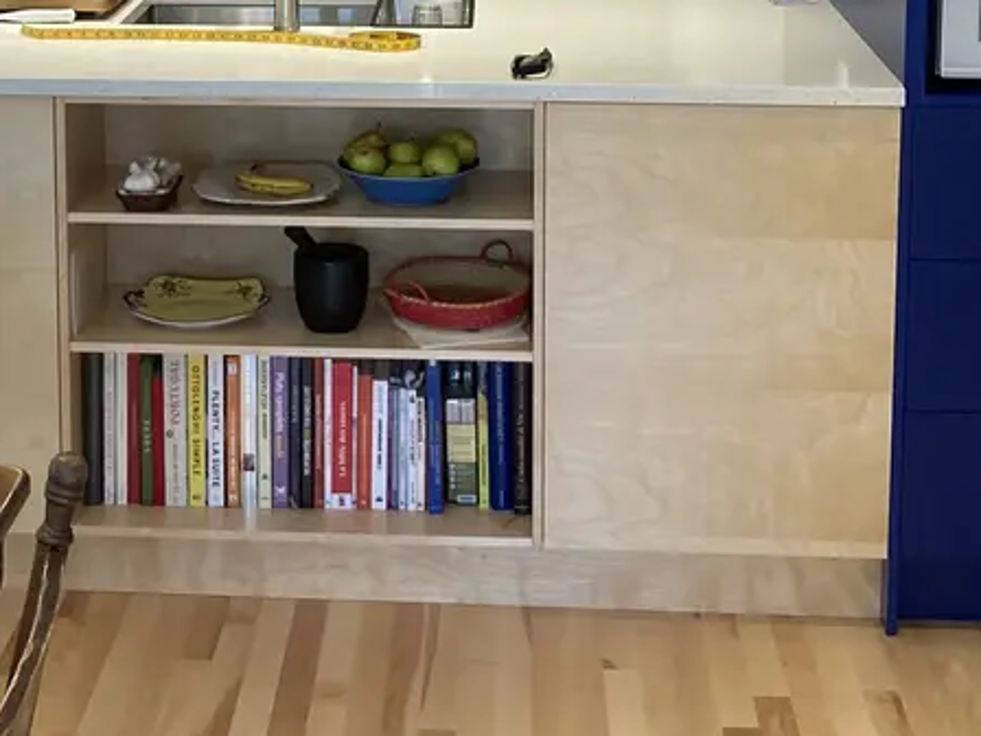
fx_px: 2125
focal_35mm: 75
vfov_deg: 19.0
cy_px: -31
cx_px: 322
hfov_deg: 25.8
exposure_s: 1/60
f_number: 1.8
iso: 100
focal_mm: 3.99
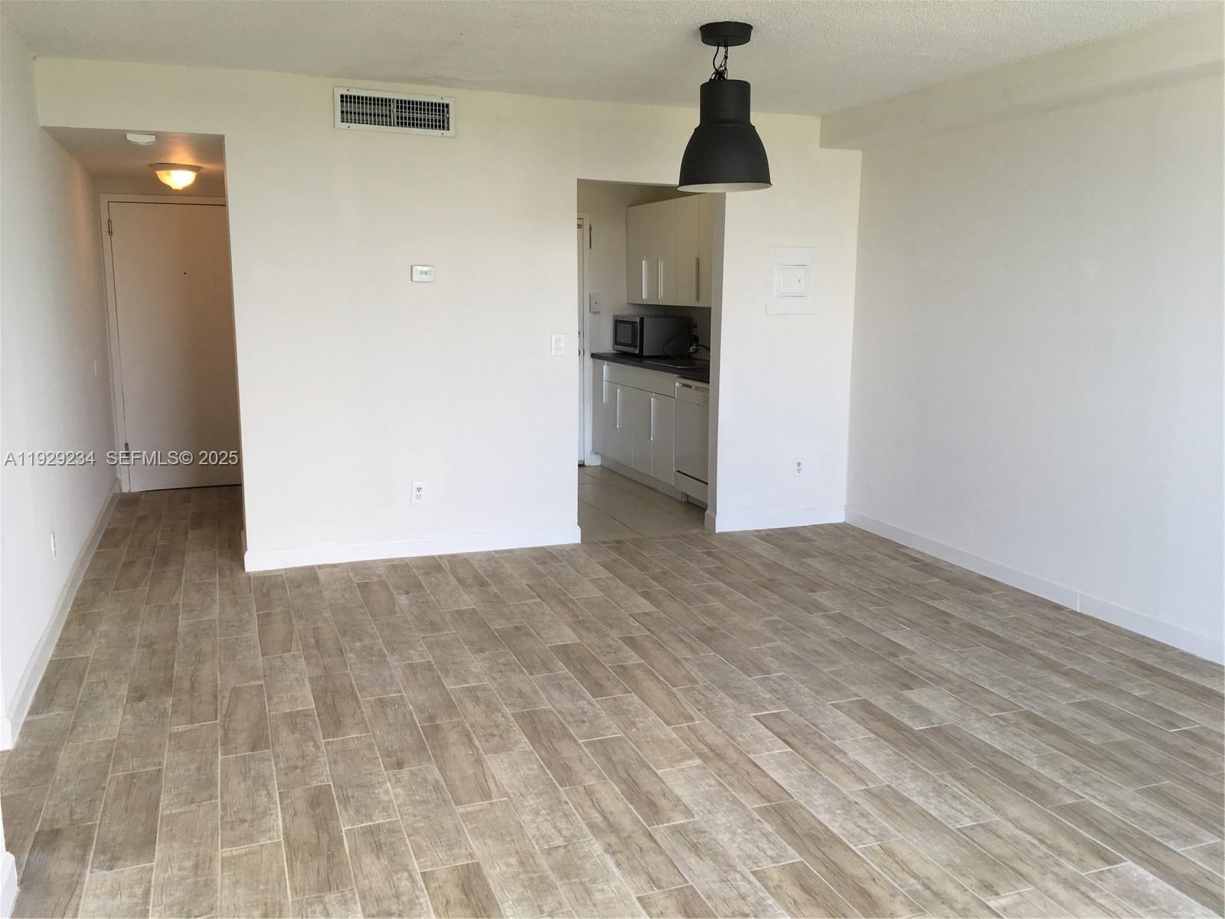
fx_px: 1026
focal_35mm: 29
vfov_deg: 48.2
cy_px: 460
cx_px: 612
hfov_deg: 61.7
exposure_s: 1/60
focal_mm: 4.15
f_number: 2.2
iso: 32
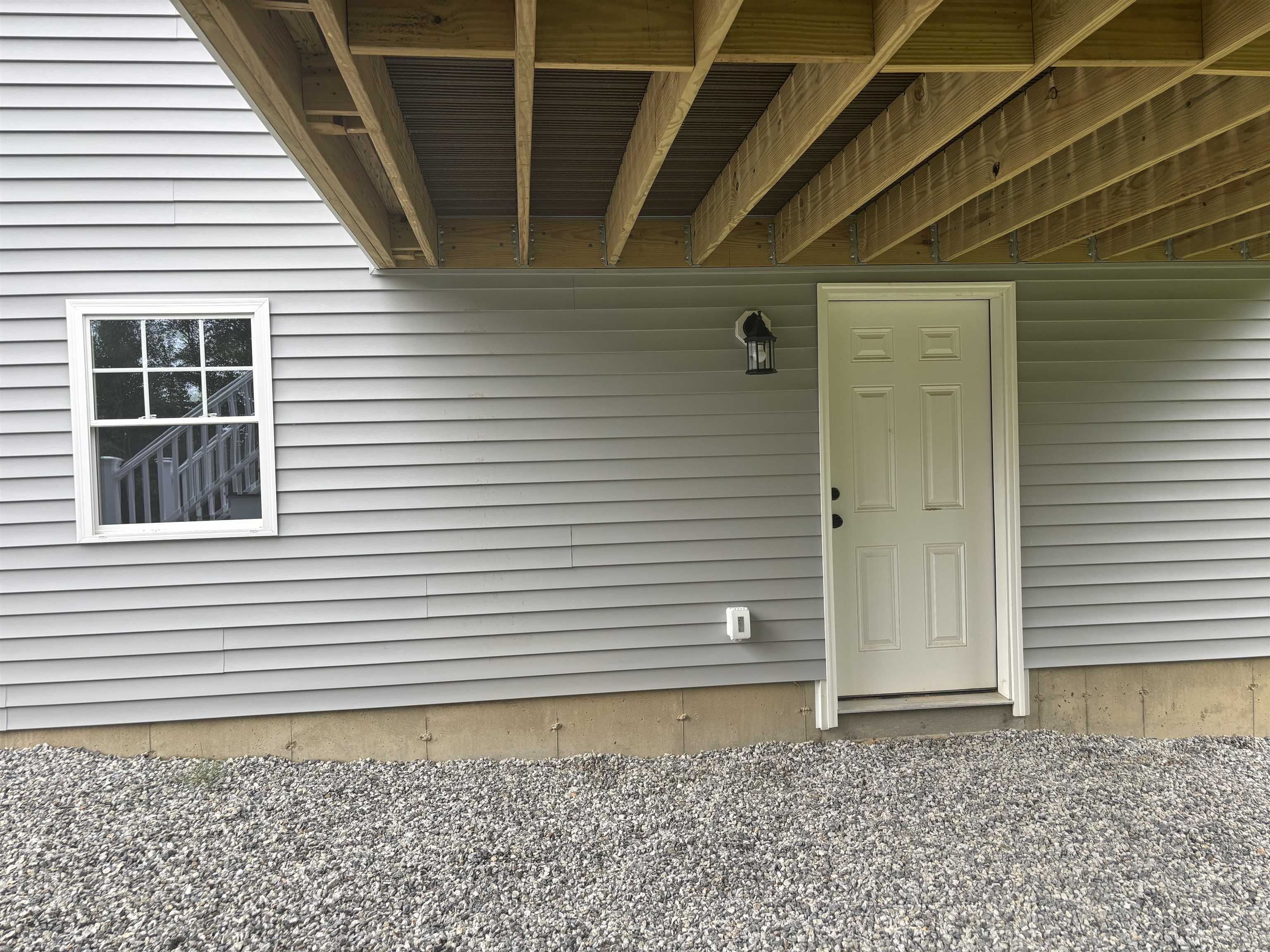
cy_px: 476
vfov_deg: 53.1
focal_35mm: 26
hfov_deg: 67.3
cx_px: 635
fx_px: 954
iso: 40
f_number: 1.6
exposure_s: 1/224
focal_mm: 5.96
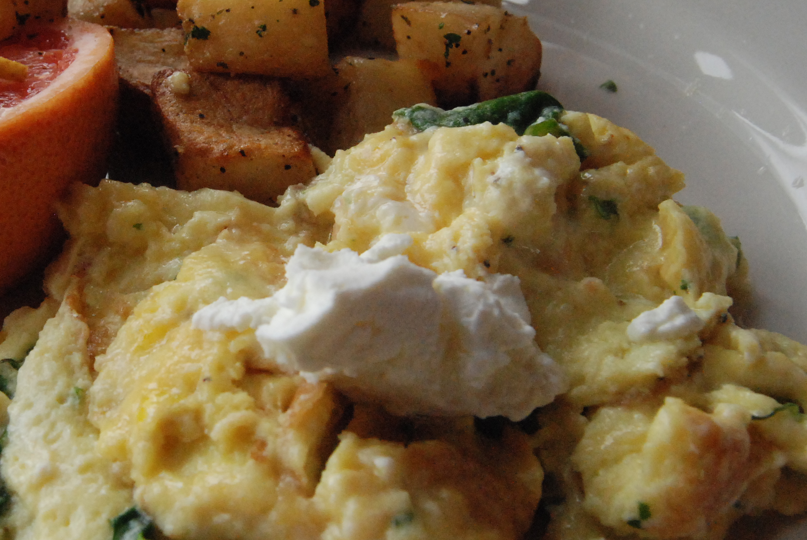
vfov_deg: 25.5
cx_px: 203
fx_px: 1189
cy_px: 209
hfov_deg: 36.6
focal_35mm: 53
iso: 1600
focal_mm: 18
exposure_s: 1/320
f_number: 9
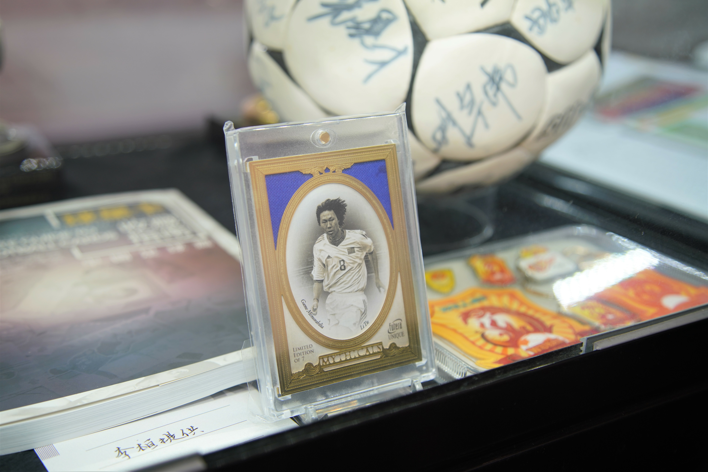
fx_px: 924
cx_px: 354
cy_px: 236
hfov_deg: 41.9
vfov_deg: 28.7
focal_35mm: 47
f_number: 4
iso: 320
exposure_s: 1/160
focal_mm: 47
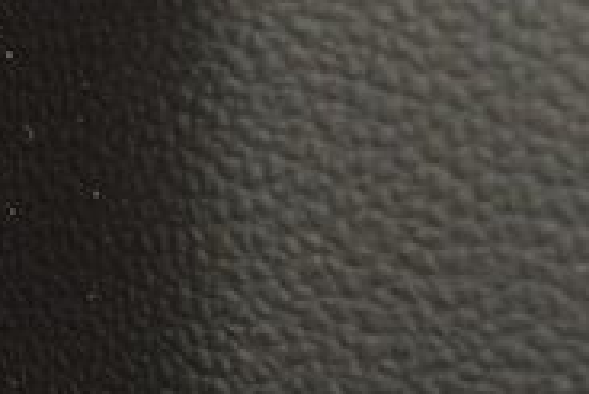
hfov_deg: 3.5
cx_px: -688
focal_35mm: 585
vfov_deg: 2.4
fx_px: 9579
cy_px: 139
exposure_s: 1/125
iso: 100
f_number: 8
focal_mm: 70
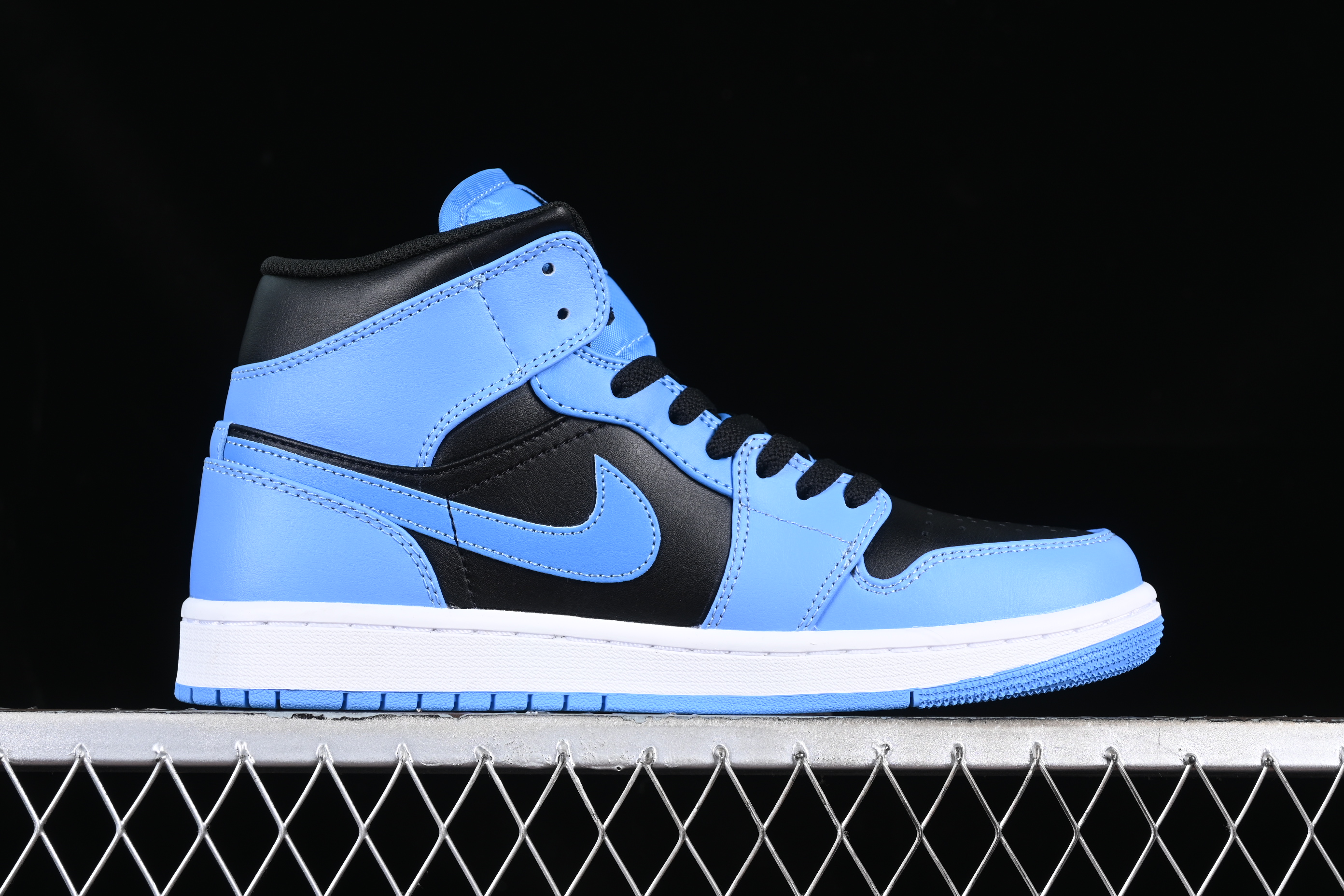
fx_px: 2800
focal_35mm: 75
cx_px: 672
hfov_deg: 27.0
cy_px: 448
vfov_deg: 18.2
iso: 160
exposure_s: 1/60
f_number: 7.1
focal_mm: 50
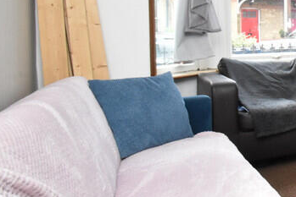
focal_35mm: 44
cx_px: 433
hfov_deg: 29.4
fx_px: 362
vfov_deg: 29.4
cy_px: 22
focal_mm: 10
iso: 1800
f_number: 10
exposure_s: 1/60
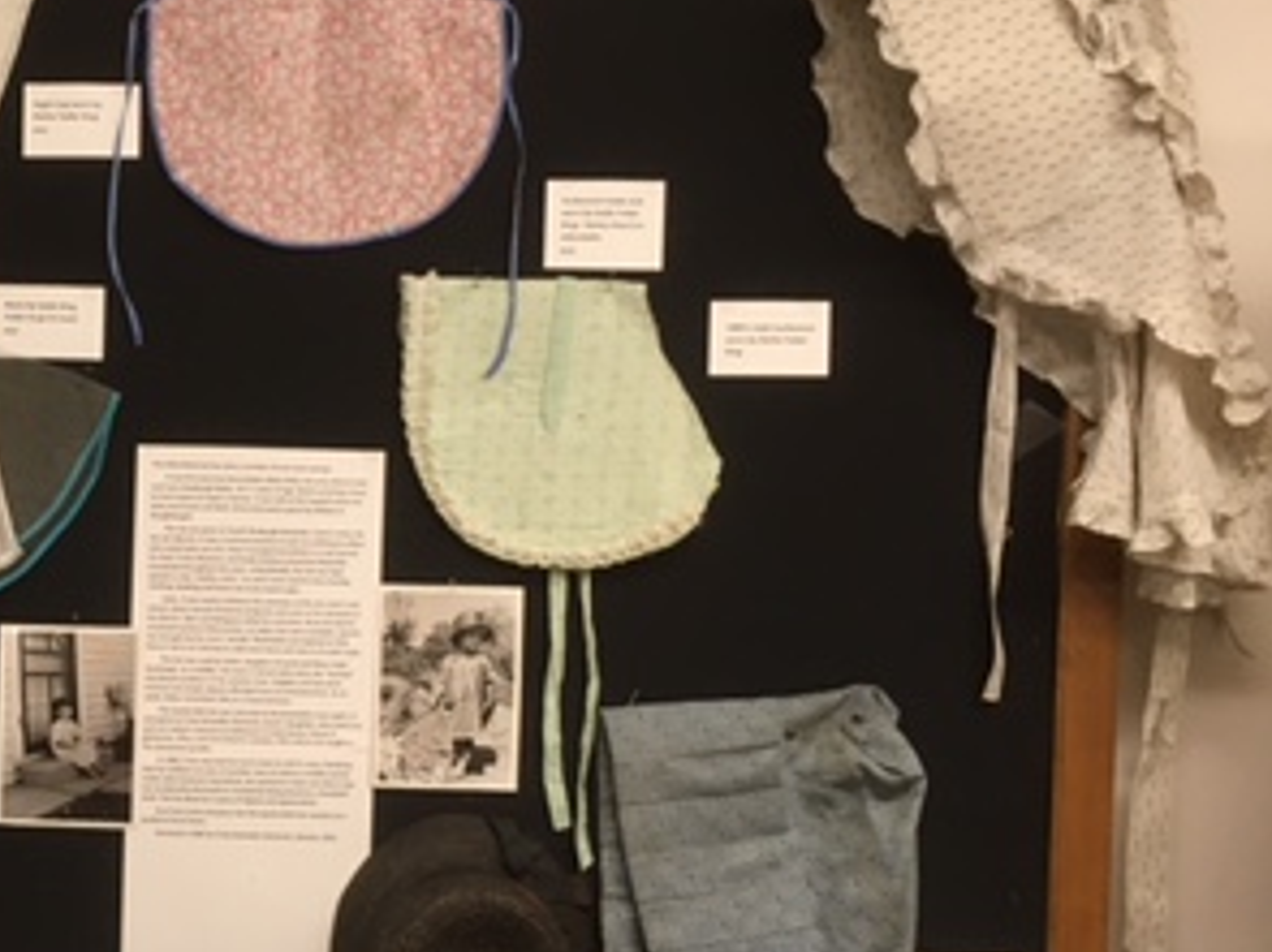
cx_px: 99
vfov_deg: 22.9
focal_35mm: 63
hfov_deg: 29.3
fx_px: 2314
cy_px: 758
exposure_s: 1/30
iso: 80
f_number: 2.2
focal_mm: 4.15
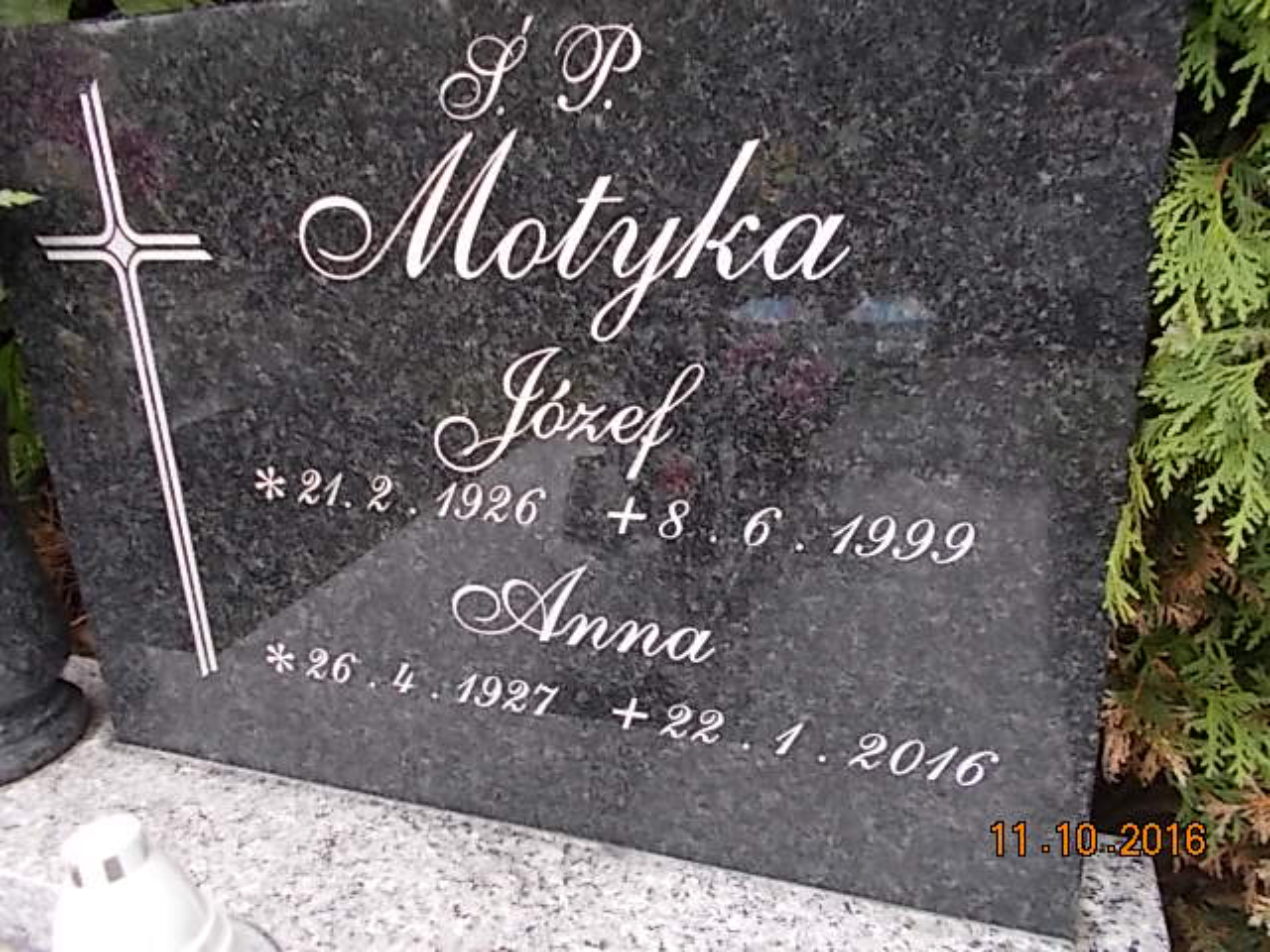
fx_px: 954
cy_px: 476
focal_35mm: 26
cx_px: 635
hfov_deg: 67.3
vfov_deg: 53.1
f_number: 3.2
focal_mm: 4.6
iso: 80
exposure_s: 1/30
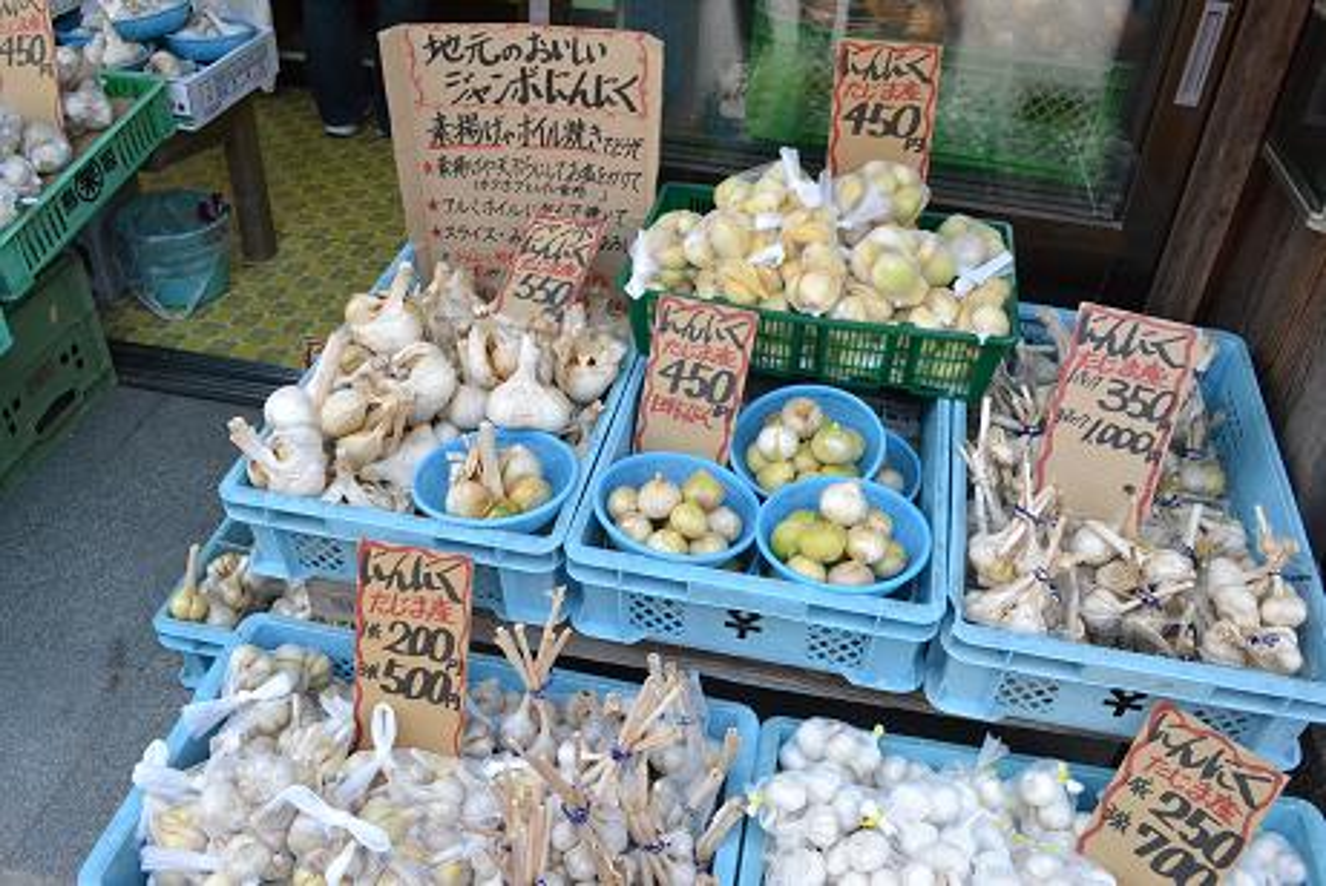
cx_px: 663
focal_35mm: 30
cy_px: 443
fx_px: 1106
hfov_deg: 61.9
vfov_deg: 43.7
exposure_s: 1/400
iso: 3200
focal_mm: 20
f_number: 11
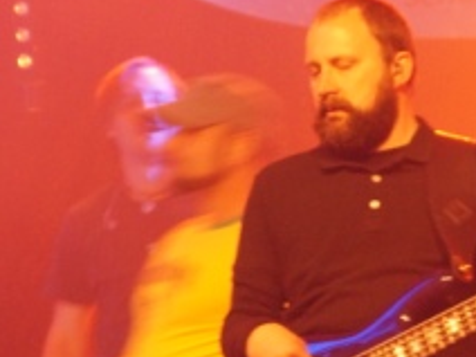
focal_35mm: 549
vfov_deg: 2.7
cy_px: 173
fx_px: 7549
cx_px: 393
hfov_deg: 3.6
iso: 3200
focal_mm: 180
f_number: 6.3
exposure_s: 1/15
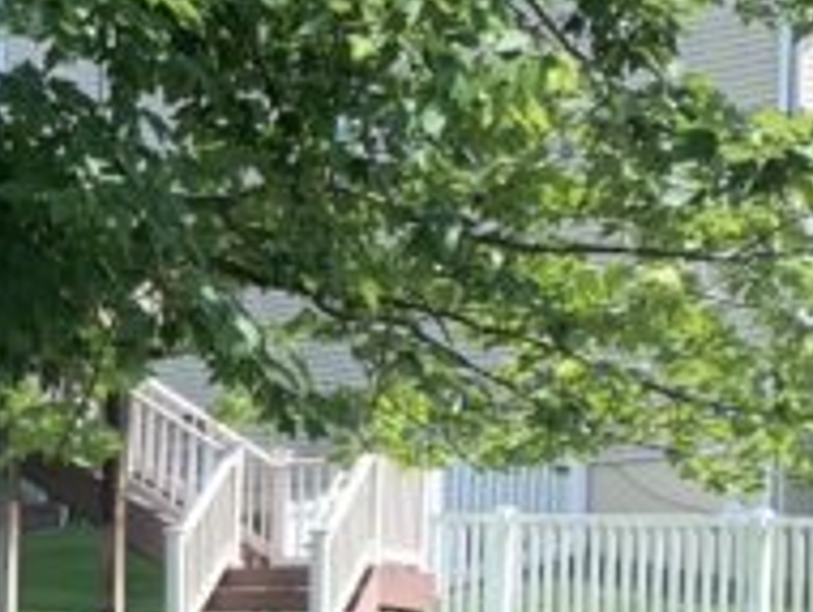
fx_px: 3292
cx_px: -1241
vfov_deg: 10.4
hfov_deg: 11.3
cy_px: 809
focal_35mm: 140
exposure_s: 1/552
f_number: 1.8
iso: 25
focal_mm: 4.25
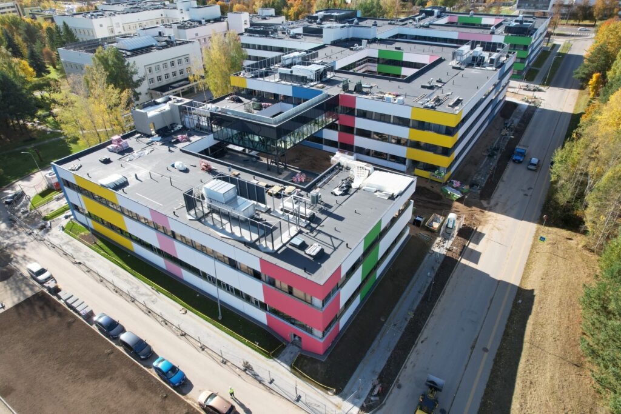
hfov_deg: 78.6
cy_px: 207
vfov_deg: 57.2
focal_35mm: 22
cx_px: 310
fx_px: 380
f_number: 2.8
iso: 140
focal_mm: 8.38
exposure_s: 1/1000
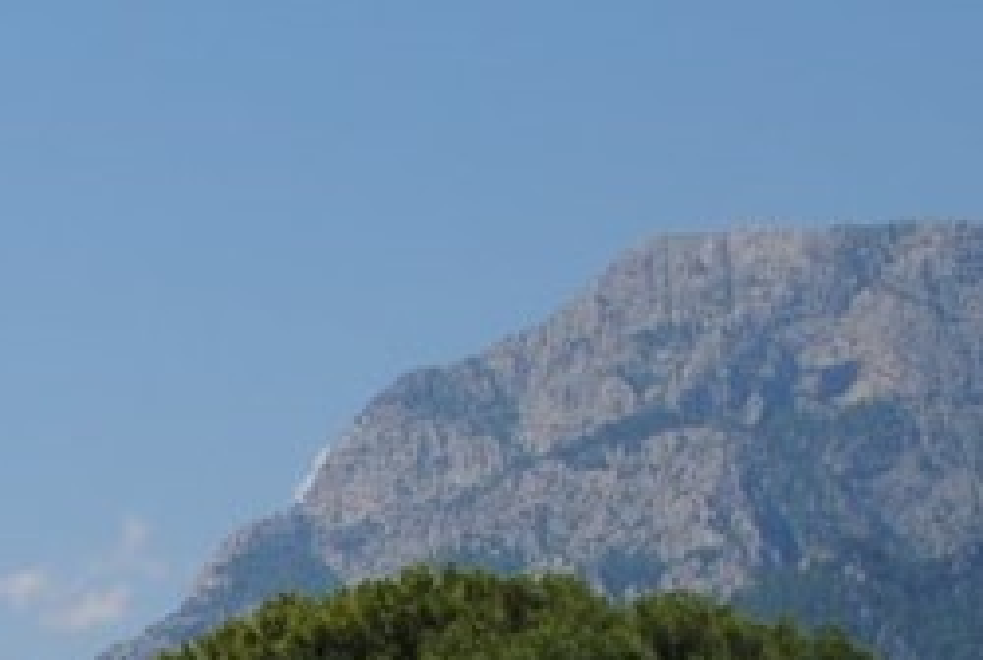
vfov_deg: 8.0
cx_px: -788
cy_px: 1253
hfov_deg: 11.5
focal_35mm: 165
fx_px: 4516
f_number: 8
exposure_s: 1/250
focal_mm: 24
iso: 100
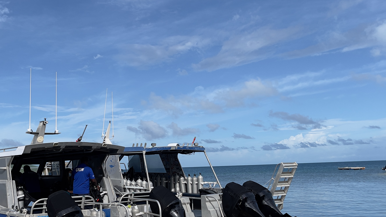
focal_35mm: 43
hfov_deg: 47.0
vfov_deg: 27.6
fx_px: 440
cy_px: 131
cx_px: 149
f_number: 1.6
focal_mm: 5.1
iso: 32
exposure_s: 1/4525
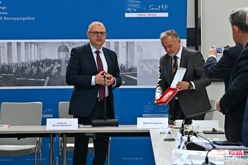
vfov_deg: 13.0
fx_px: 723
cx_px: 124
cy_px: 82
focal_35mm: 105
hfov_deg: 19.5
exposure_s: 1/125
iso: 560
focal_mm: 70
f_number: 4
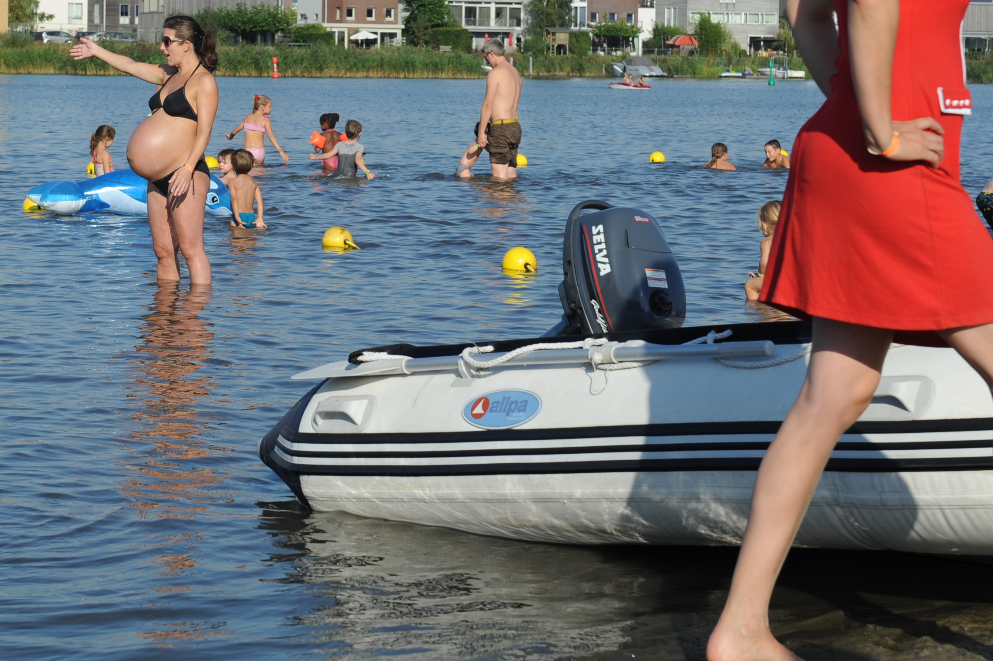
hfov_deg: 18.9
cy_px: 145
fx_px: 2977
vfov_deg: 12.6
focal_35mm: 108
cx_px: 357
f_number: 7.1
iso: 200
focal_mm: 58
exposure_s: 1/800
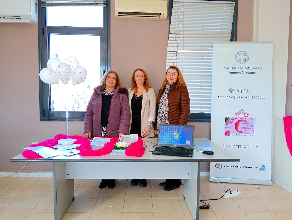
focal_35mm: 28
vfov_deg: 49.8
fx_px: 237
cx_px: 146
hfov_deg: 63.4
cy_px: 110
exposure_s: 1/100
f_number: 1.8
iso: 153
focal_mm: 3.98
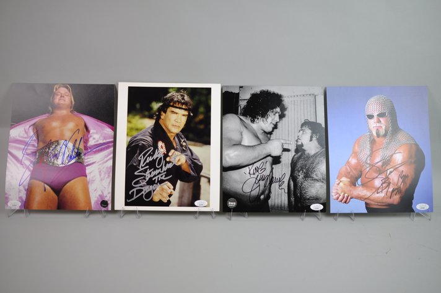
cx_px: 220
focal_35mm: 60
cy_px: 146
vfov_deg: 22.6
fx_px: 734
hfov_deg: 33.4
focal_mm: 40
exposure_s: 1/50
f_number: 3.5
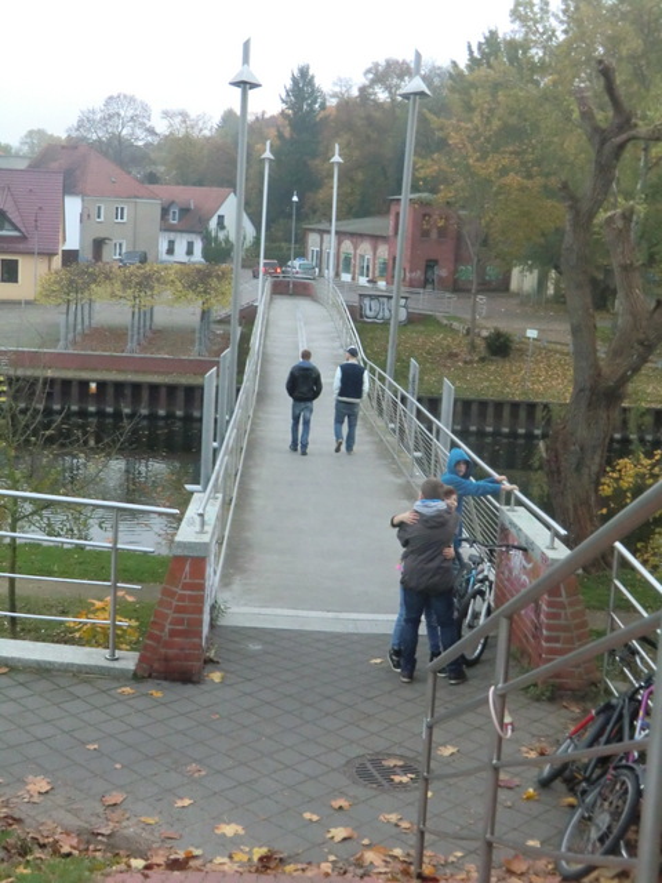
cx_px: 331
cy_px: 442
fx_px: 1198
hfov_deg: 30.9
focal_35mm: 47
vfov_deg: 40.4
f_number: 4
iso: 800
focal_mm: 8.4
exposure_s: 1/50
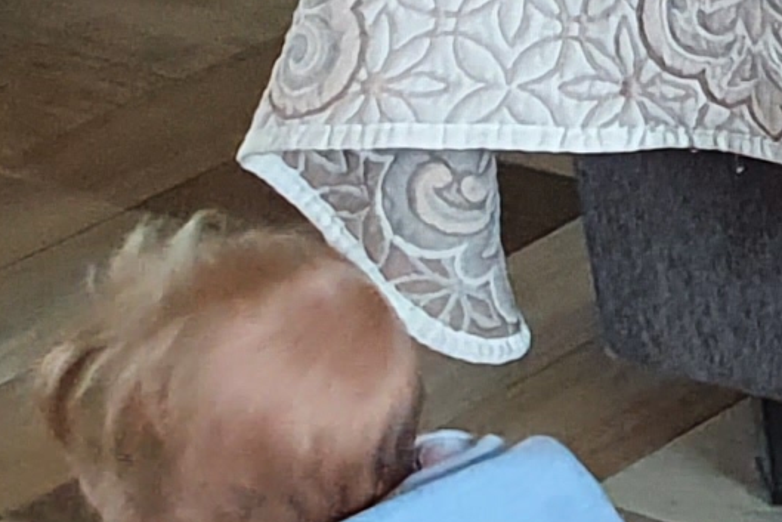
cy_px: -747
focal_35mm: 206
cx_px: 2611
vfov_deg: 6.4
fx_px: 4476
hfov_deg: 8.0
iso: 250
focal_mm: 4.32
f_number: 2.4
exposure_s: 1/50
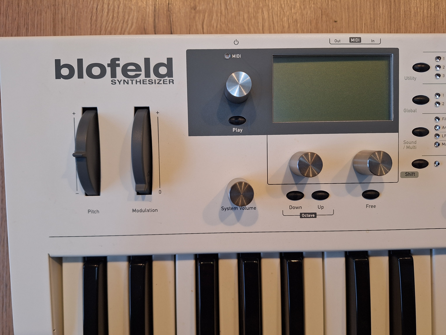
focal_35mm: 23
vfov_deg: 58.9
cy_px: 168
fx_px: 296
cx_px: 223
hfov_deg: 73.9
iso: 100
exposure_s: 1/40
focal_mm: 5.54
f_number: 1.8
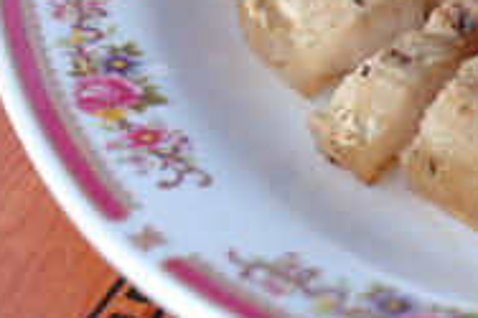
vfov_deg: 6.2
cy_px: -34
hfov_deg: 9.2
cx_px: 666
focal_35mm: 220
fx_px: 2918
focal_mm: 46
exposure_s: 1/320
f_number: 4.5
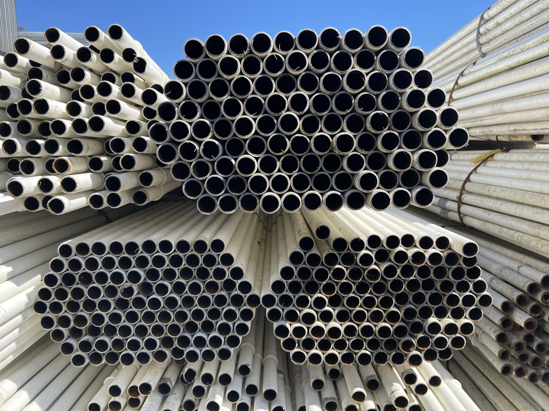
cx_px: 274
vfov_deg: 53.1
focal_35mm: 26
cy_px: 206
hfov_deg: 67.3
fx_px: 412
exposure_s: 1/1739
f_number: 1.6
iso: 32
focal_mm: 5.1
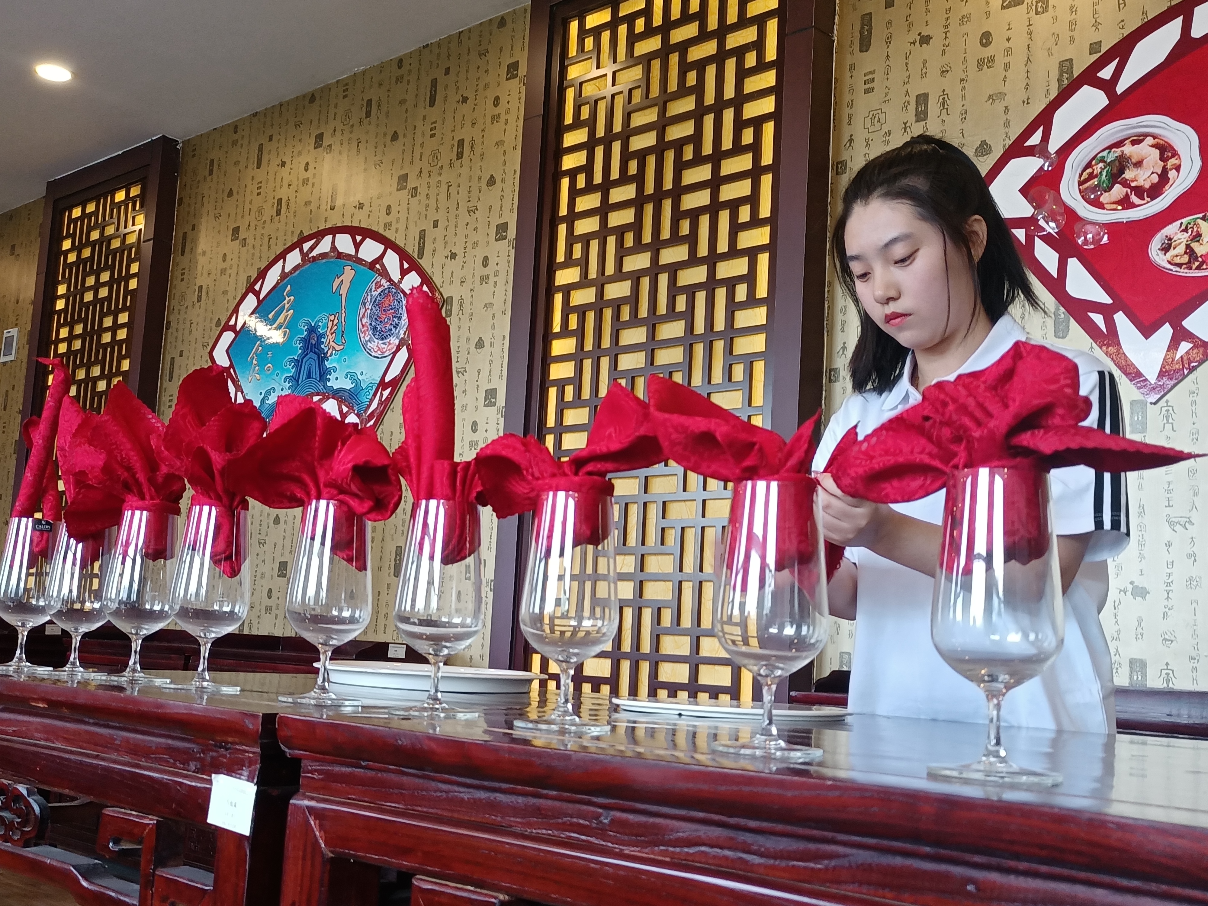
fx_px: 1431
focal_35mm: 41
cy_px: 453
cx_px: 604
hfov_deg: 45.8
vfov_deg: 35.1
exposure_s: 1/50
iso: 238
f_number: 1.8
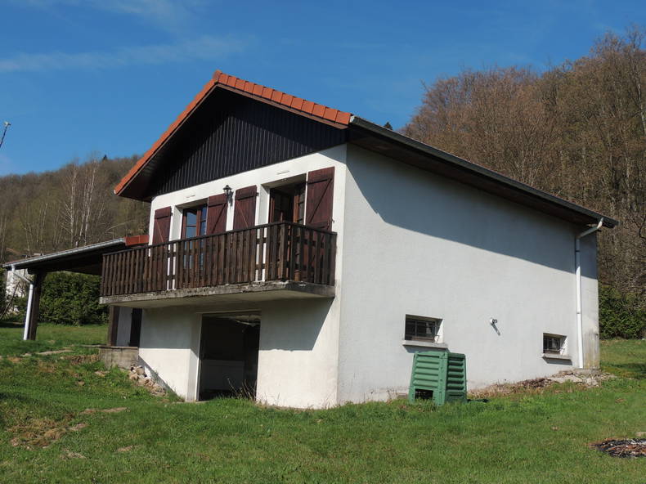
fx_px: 746
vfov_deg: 35.9
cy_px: 242
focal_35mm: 40
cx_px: 323
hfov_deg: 46.8
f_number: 3.7
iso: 100
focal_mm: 7.1
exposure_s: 1/1250
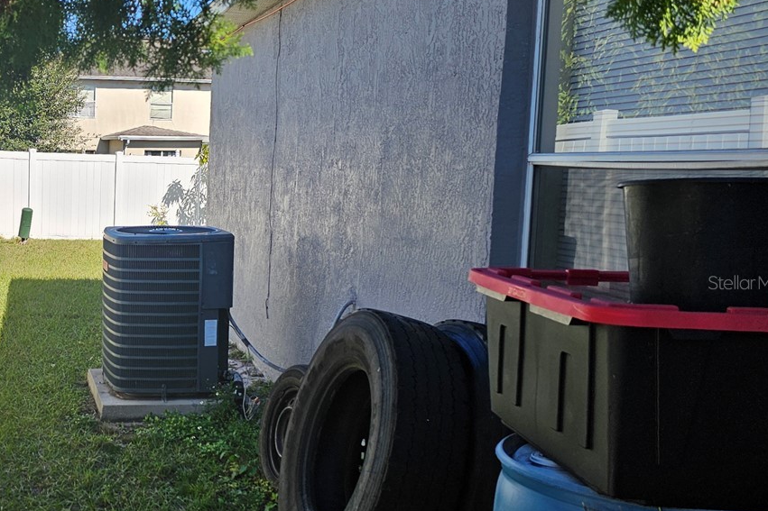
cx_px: 71
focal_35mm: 45
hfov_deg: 40.2
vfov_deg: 29.8
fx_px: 960
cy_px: 282
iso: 12
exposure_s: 1/591
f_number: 1.7
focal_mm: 6.3
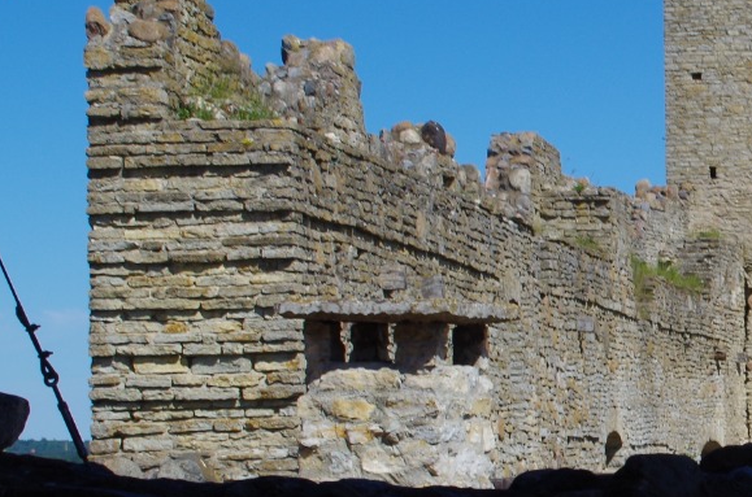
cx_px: 871
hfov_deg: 14.5
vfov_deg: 9.9
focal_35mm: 138
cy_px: 289
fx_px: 2876
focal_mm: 33
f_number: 11
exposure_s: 1/160
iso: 100
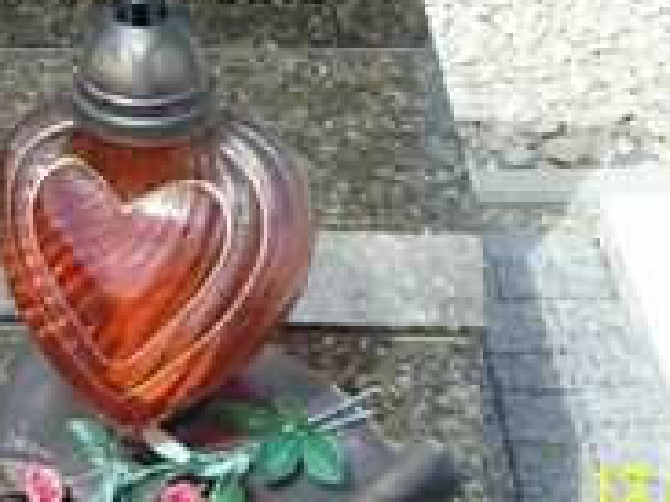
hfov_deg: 21.8
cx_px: -103
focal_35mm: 84
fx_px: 1625
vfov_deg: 16.3
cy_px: -202
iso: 80
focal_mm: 5.2
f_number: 2.1
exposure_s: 1/1500
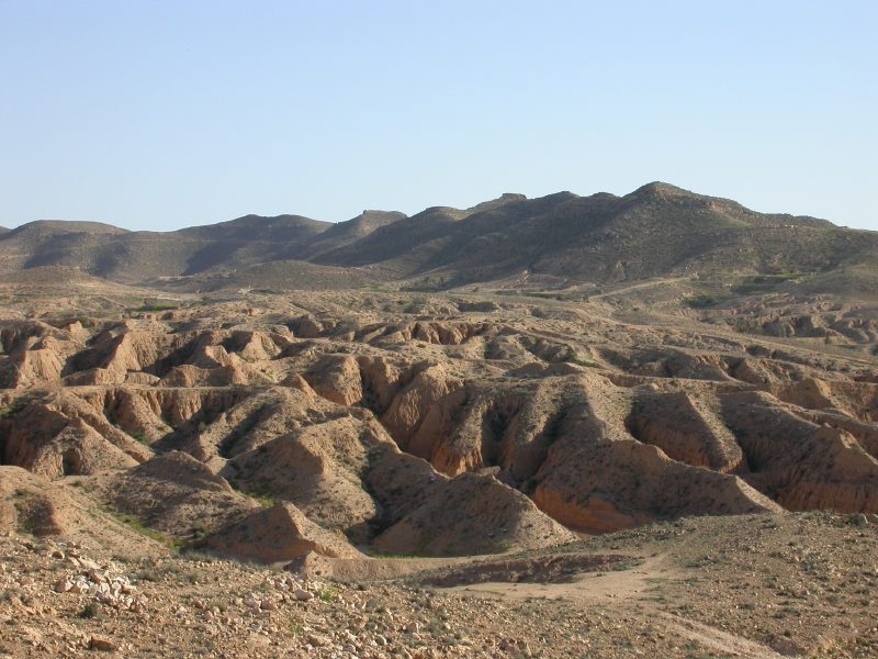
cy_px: 330
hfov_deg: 21.3
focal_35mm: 92
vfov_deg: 16.1
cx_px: 439
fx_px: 2333
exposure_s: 1/480
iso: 100
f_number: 5.4
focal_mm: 19.1
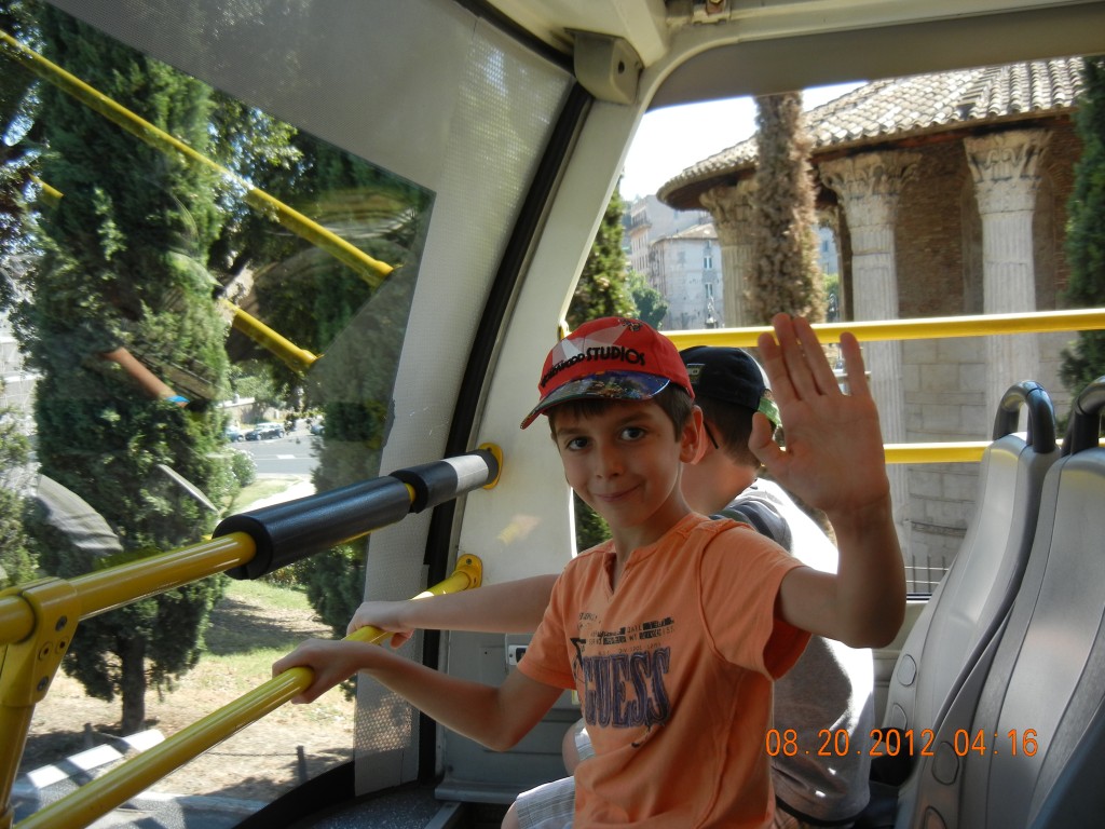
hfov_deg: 54.0
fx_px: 1085
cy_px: 414
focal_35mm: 34
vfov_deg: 41.8
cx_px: 552
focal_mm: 6.2
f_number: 3.6
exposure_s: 1/294
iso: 160
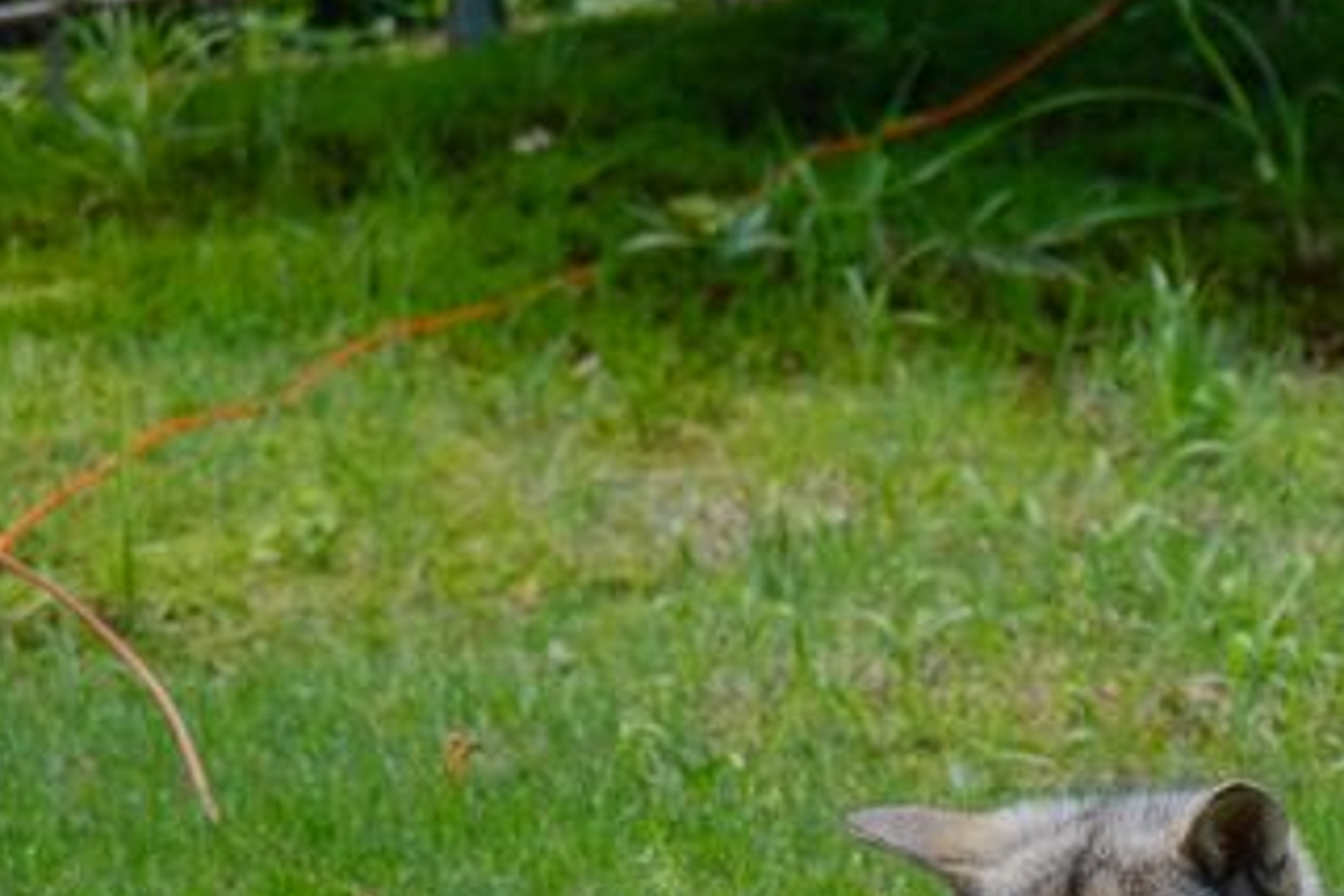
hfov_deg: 6.6
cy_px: 1040
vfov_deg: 4.4
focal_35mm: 310
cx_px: 1281
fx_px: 11572
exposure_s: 1/800
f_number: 4
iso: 320
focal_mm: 80
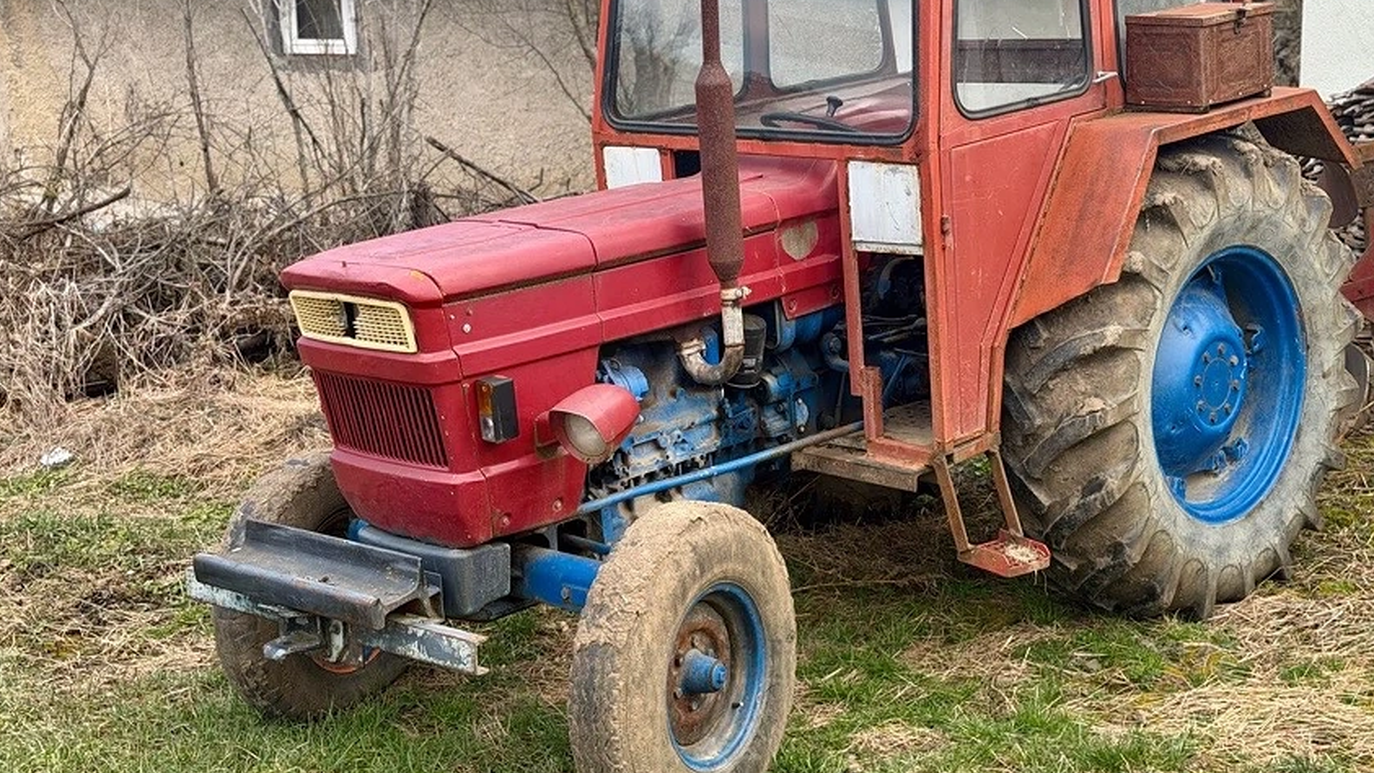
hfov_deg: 33.8
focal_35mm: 62
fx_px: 2259
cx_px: 777
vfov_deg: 19.4
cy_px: 339
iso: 64
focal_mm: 6.76
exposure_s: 1/865
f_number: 1.78
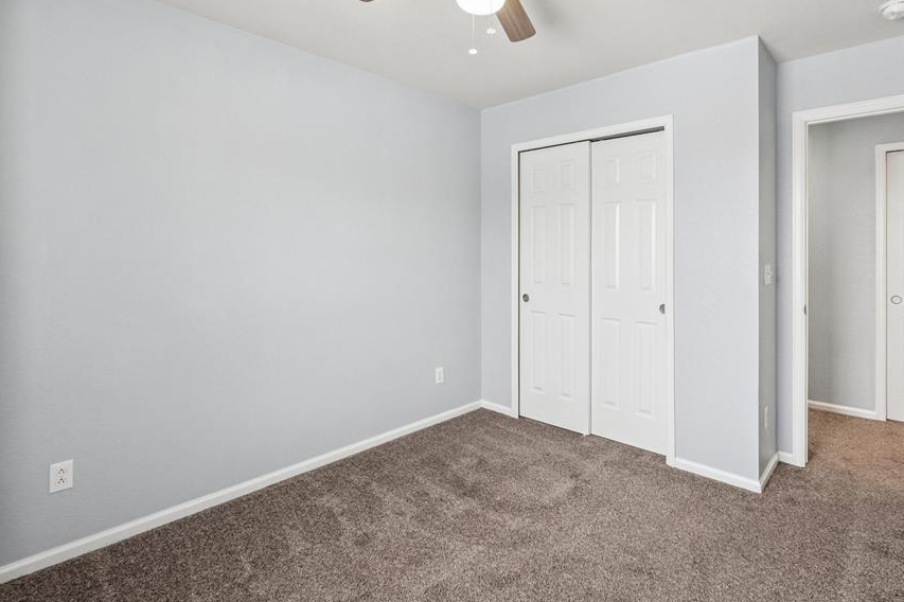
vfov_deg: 67.1
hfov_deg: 89.5
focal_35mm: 18
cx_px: 511
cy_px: 264
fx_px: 452
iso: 640
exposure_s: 1/30
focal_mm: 10
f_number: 9
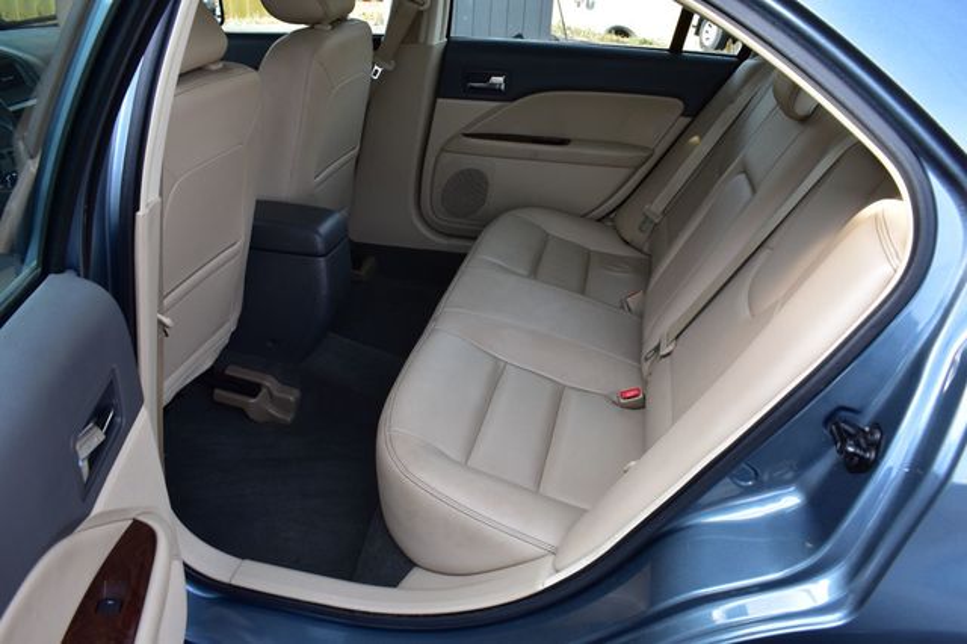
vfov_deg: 47.9
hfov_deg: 67.4
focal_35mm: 27
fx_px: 725
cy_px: 322
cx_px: 484
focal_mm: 18
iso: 400
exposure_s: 1/100
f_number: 9
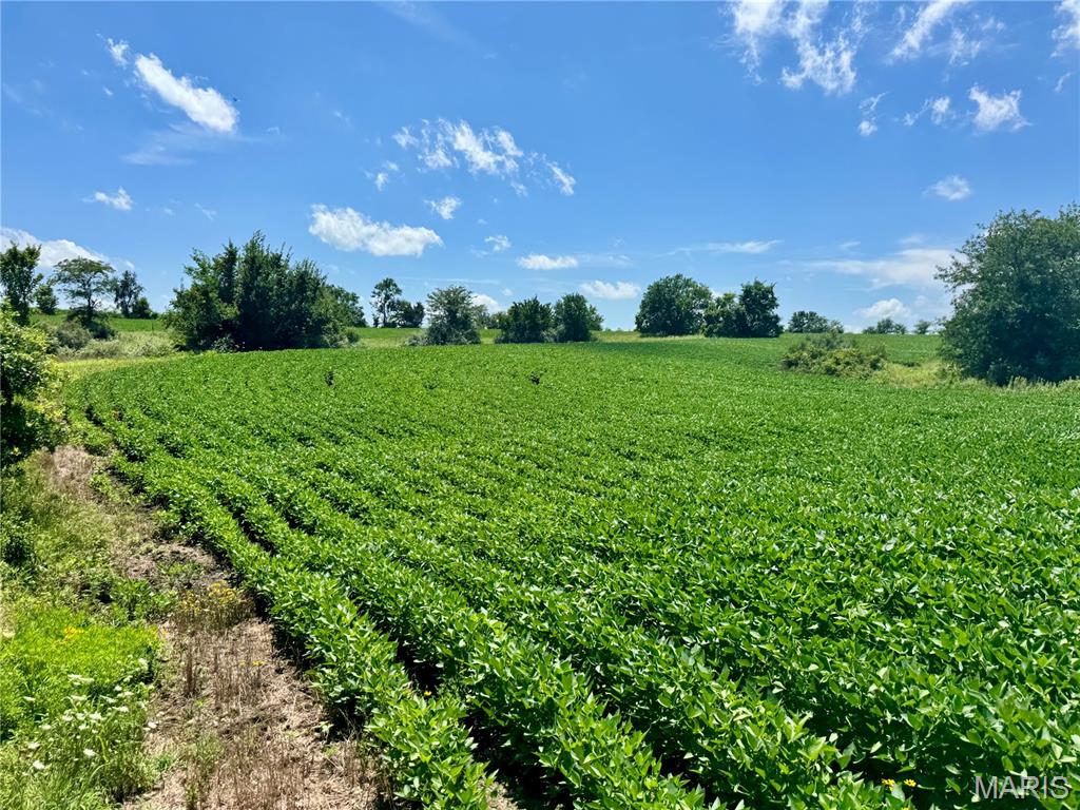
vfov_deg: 56.8
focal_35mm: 24
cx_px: 540
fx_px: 749
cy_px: 405
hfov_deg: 71.6
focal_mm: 6.76
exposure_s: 1/5814
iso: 80
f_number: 1.78
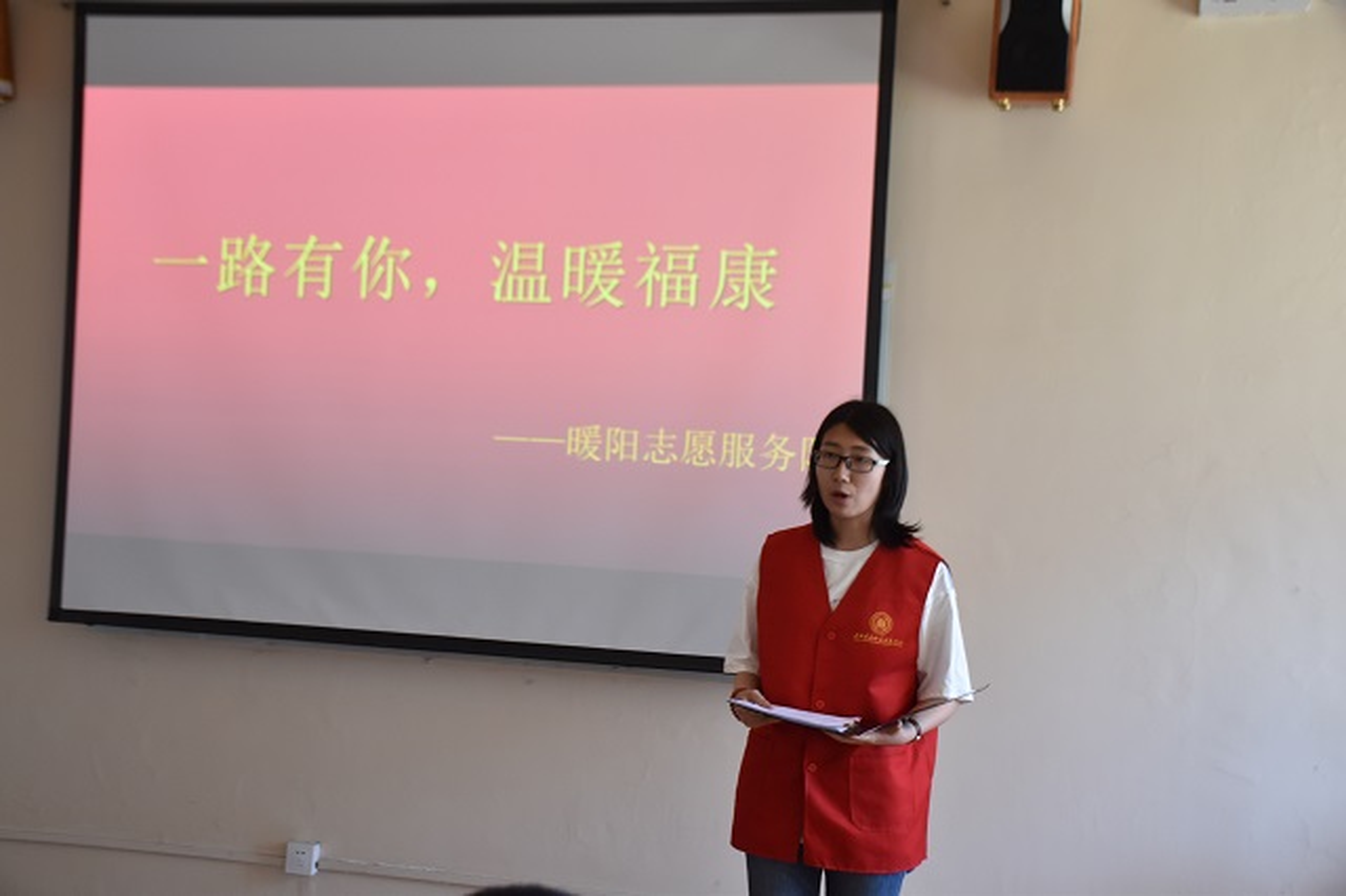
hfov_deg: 47.9
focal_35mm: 40
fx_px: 1513
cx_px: 673
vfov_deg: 33.0
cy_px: 448
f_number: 4
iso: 640
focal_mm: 27
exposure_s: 1/50
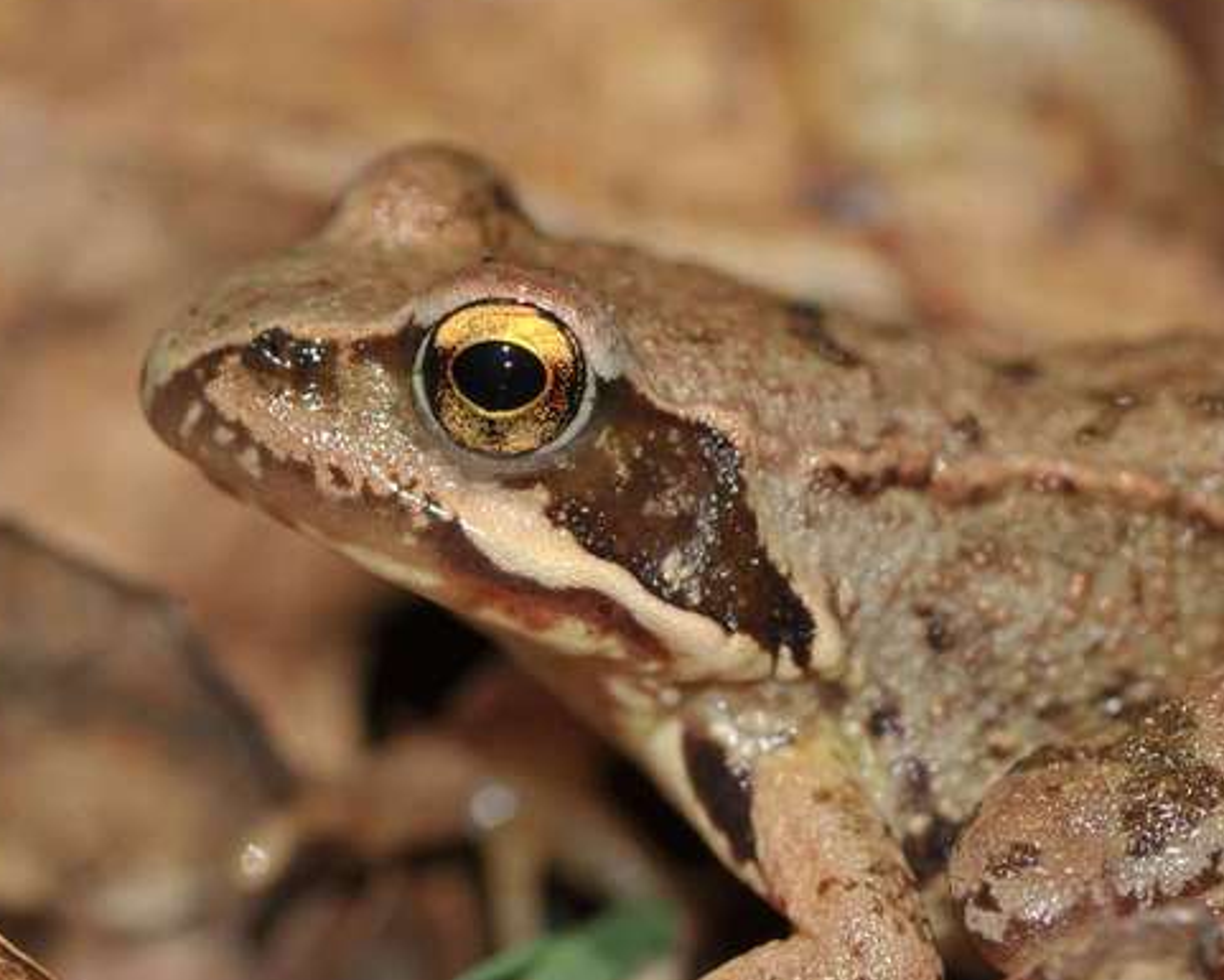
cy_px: 659
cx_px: 788
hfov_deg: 5.4
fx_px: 12935
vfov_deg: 4.3
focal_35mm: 357
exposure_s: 1/320
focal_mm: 210
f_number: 18
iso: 200
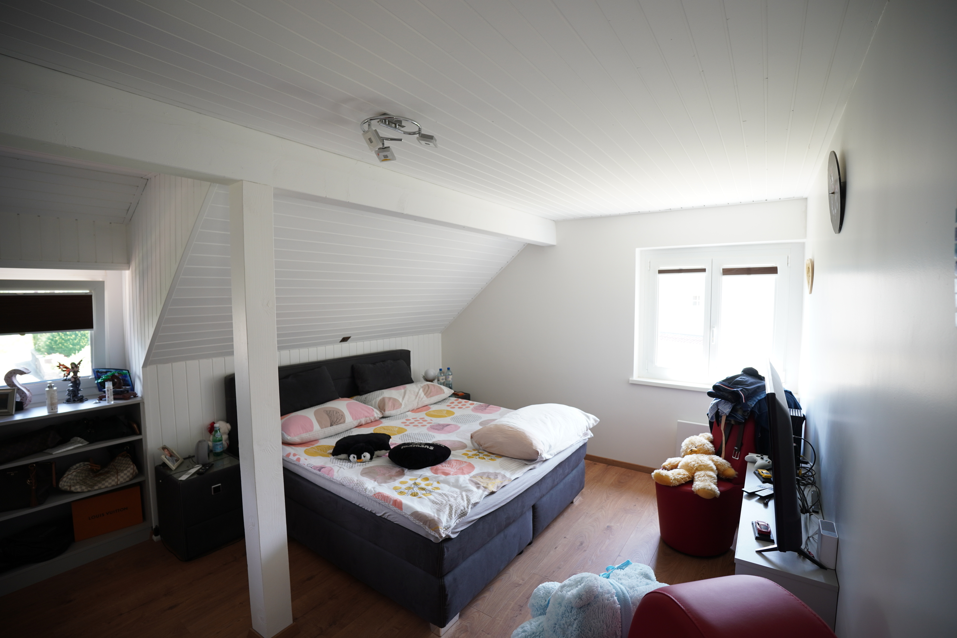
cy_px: 319
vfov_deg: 77.3
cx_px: 478
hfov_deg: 100.4
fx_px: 399
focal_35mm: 15
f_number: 2.8
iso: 125
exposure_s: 1/30
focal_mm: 10
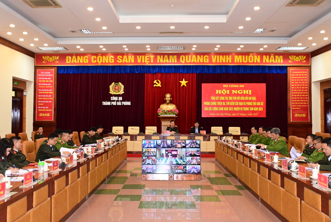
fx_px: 313
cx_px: 166
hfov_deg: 55.8
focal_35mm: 34
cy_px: 111
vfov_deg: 39.0
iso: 2000
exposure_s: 1/200
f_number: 3.8
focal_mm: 23
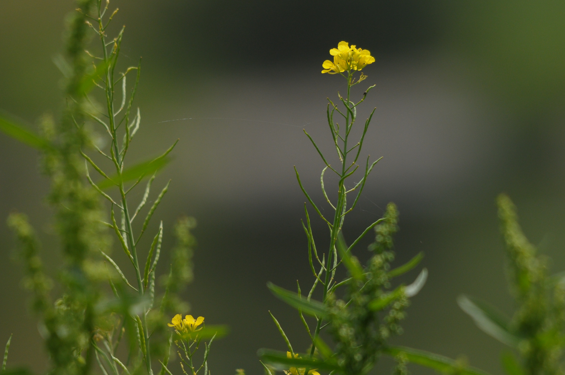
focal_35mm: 1012
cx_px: 351
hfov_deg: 2.0
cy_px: 136
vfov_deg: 1.4
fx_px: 15864
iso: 400
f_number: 6.3
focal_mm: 500
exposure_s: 1/1250
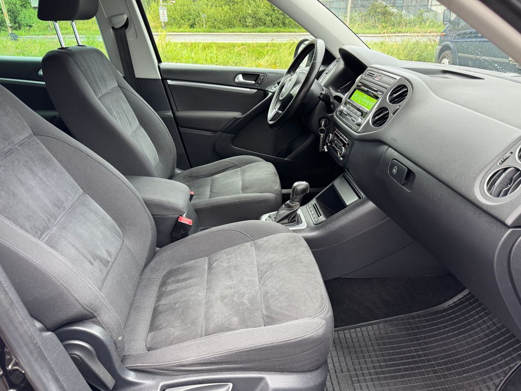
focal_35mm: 24
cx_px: 260
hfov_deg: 71.6
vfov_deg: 56.8
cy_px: 196
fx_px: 361
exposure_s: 1/60
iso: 250
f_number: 1.78
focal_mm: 6.76
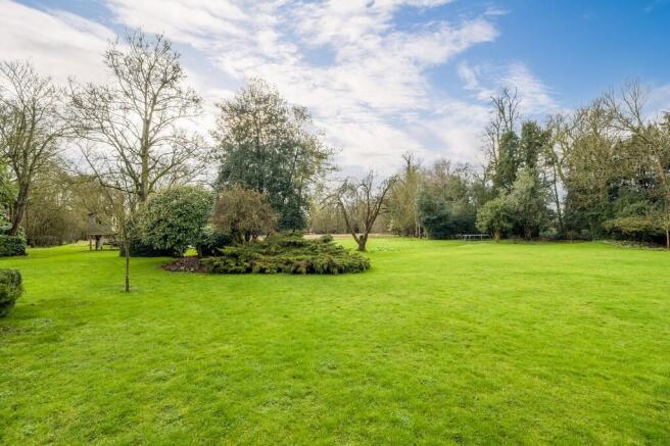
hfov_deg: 96.8
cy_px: 223
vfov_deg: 73.7
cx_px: 335
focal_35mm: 16
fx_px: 298
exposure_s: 1/640
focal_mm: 10.4
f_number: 8
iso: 160
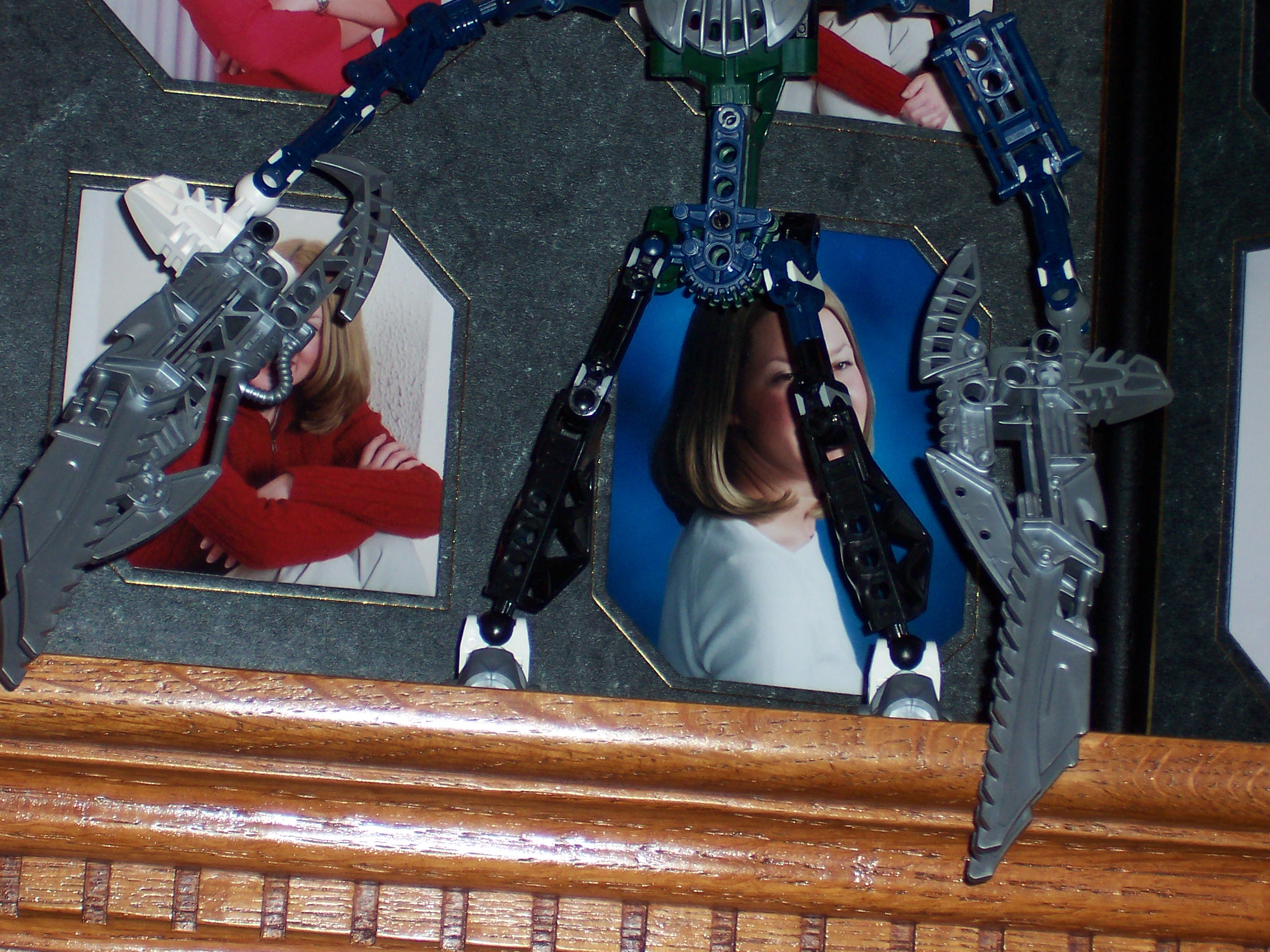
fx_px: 5283
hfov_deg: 13.7
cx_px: 635
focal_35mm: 144
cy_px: 476
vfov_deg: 10.3
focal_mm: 22.4
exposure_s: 1/125
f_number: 4.9
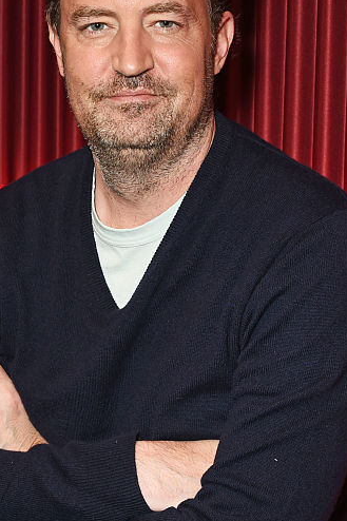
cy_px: 221
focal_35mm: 87
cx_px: 185
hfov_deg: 15.7
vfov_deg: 23.4
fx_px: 1259
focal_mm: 42
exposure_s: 1/160
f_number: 8
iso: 1250
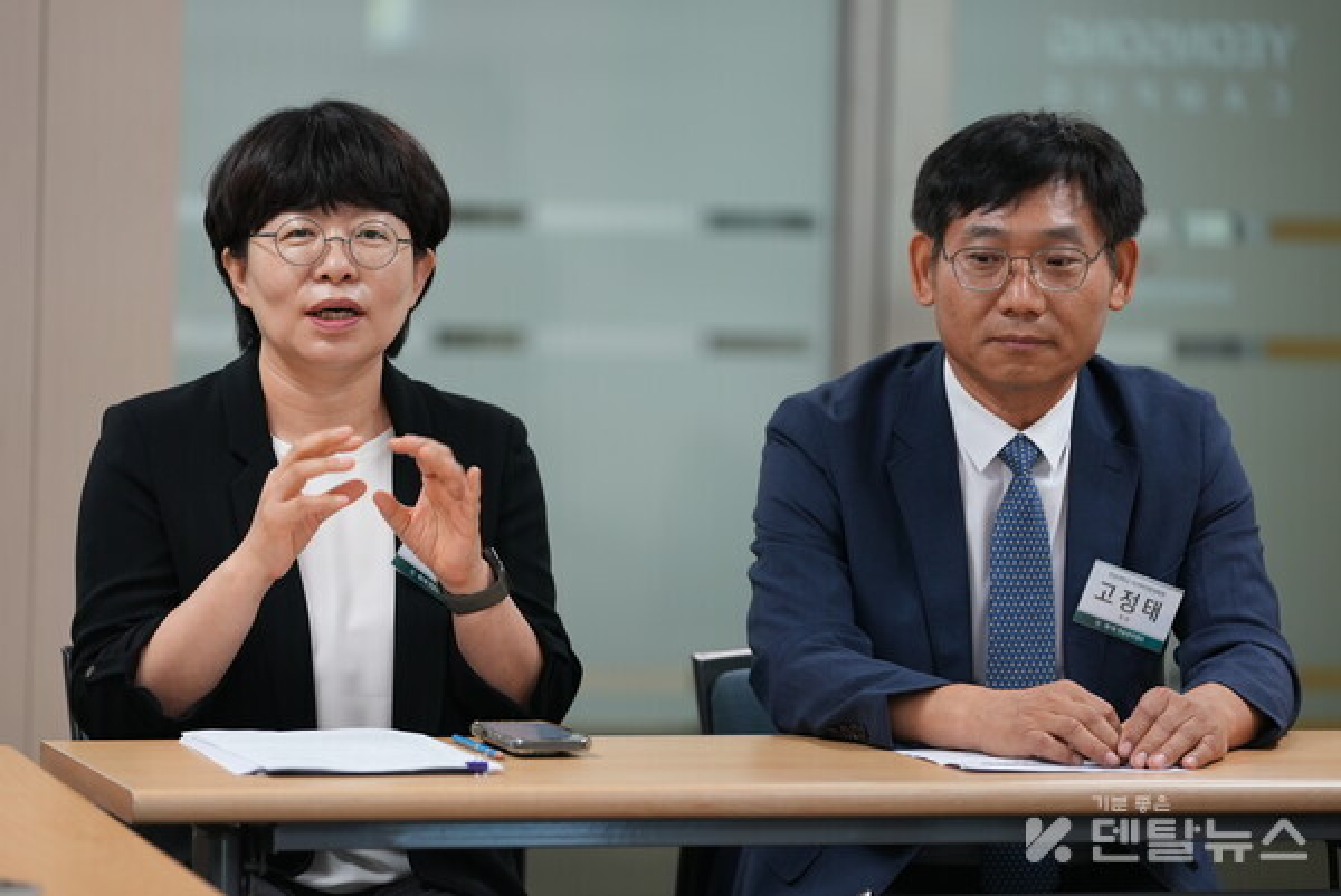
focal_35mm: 187
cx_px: 670
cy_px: 448
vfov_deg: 7.4
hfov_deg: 11.0
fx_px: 6971
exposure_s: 1/60
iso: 400
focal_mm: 187
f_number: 2.8
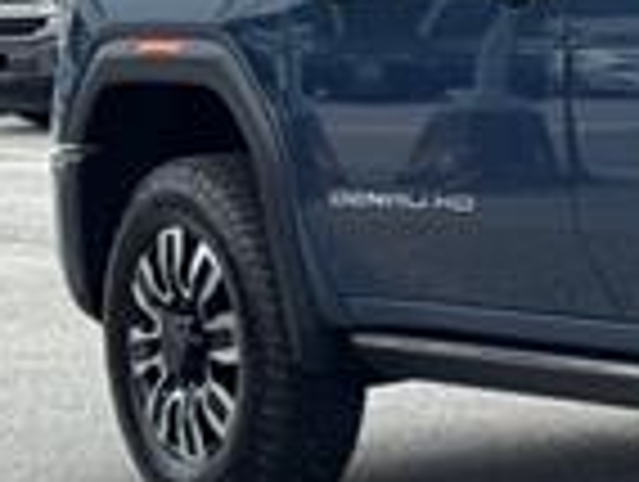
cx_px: 1346
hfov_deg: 8.6
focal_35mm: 216
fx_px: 3994
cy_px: 162
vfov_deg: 6.9
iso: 64
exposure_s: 1/1172
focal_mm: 6.76
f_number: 1.78
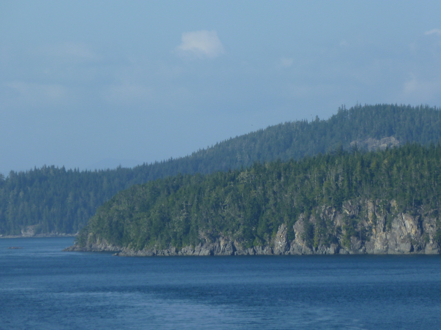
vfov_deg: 5.9
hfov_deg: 7.9
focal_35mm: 250
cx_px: 220
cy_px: 165
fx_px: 3185
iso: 80
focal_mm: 36
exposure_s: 1/250
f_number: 5.9
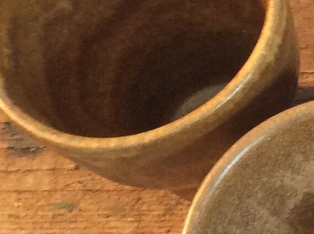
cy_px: 19
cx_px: 594
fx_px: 1313
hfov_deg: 12.3
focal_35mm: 145
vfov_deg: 10.1
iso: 80
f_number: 2.4
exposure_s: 1/25
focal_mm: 3.3
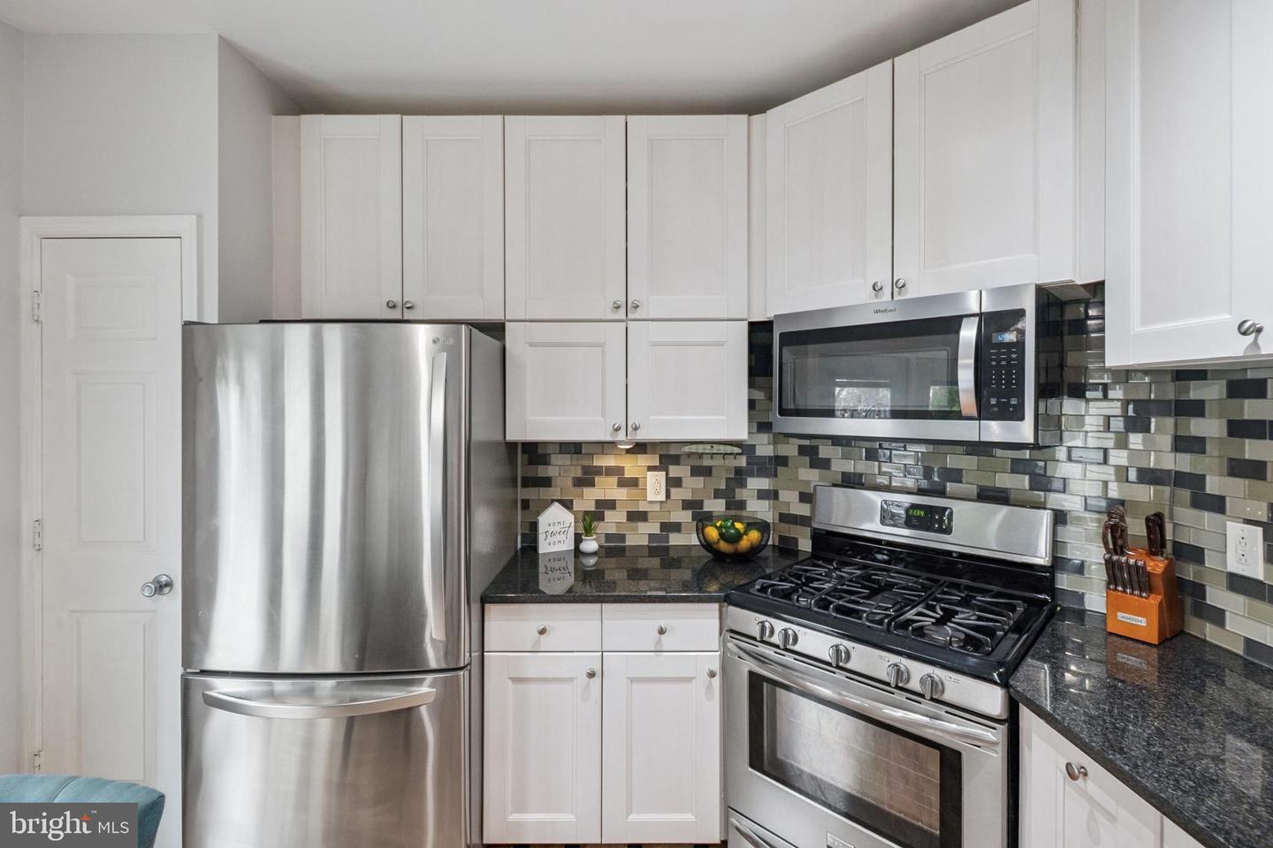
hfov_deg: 100.4
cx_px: 636
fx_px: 530
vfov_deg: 77.3
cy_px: 424
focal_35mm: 15
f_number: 8
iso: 400
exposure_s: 1/60
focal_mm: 10
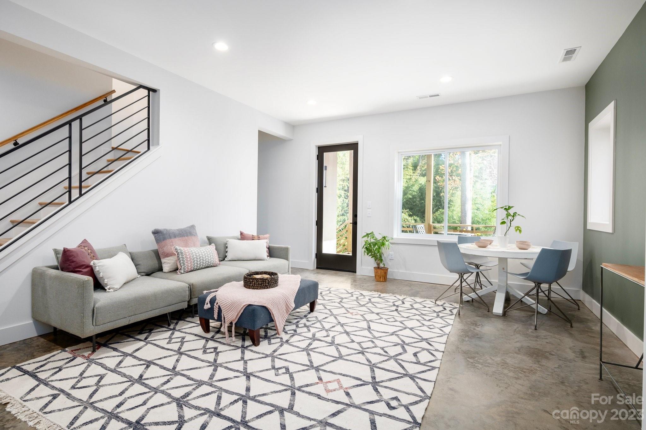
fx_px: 314
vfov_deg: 68.8
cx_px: 323
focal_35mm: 18
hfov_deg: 91.7
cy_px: 215
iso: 200
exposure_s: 1/60
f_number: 8
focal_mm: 17.5
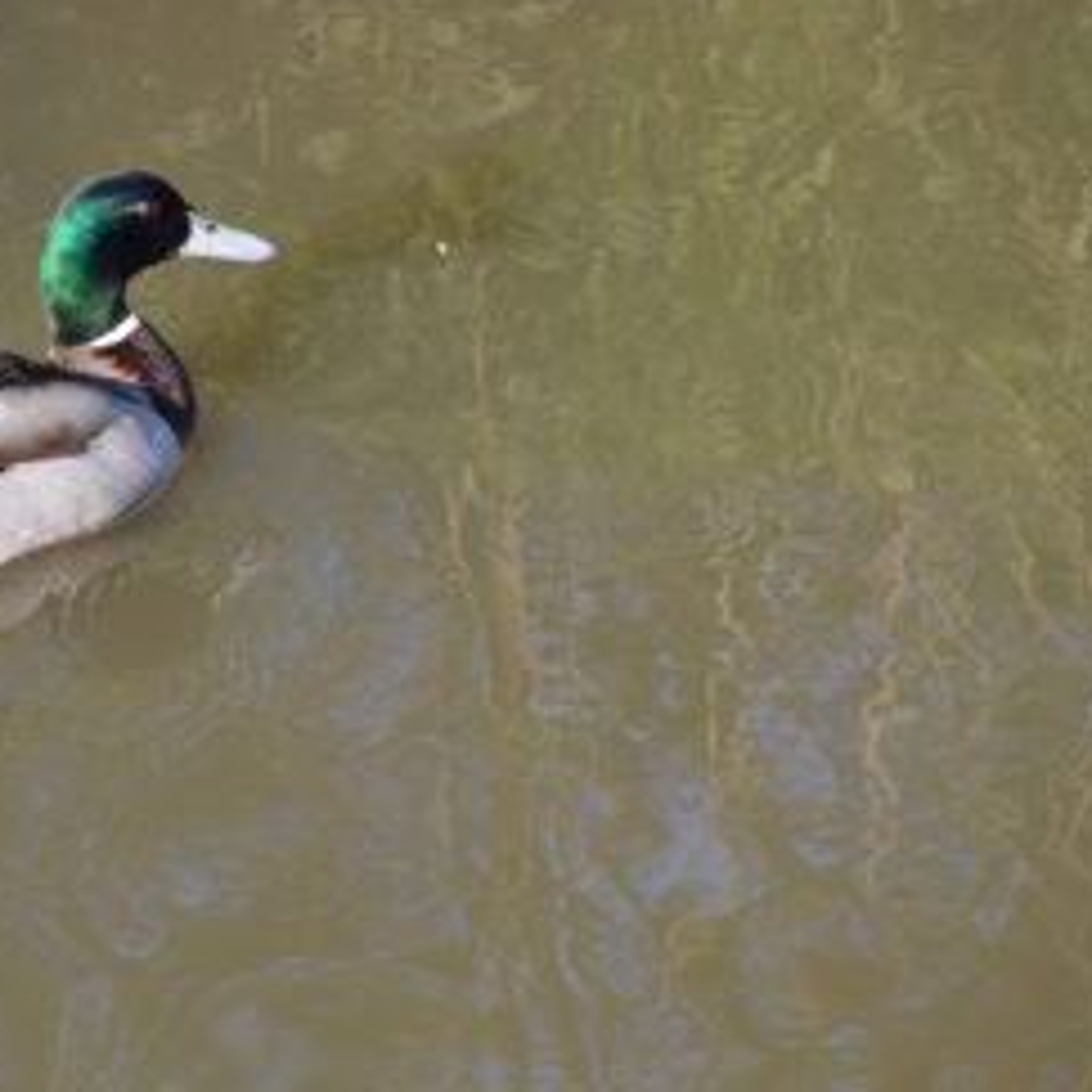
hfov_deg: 4.2
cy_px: 512
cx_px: 292
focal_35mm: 420
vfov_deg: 4.2
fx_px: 14990
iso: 640
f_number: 6.3
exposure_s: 1/500
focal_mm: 200
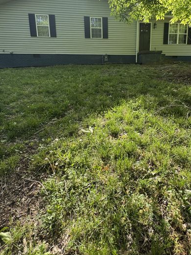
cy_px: 108
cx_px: 107
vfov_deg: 87.1
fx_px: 132
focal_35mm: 18
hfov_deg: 71.3
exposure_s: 1/240
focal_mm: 2.22
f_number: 2.2
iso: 40
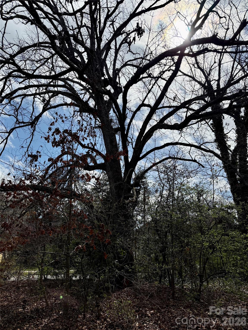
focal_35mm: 24
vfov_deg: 71.6
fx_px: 229
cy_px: 165
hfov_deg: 56.8
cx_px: 124
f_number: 1.78
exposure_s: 1/14286
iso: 100
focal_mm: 6.76
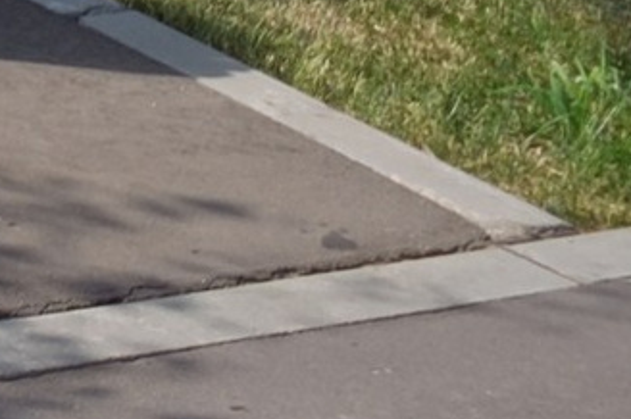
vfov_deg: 6.1
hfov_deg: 7.8
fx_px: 3695
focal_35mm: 211
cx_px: -1552
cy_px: -741
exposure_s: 1/220
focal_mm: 18
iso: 160
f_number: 8
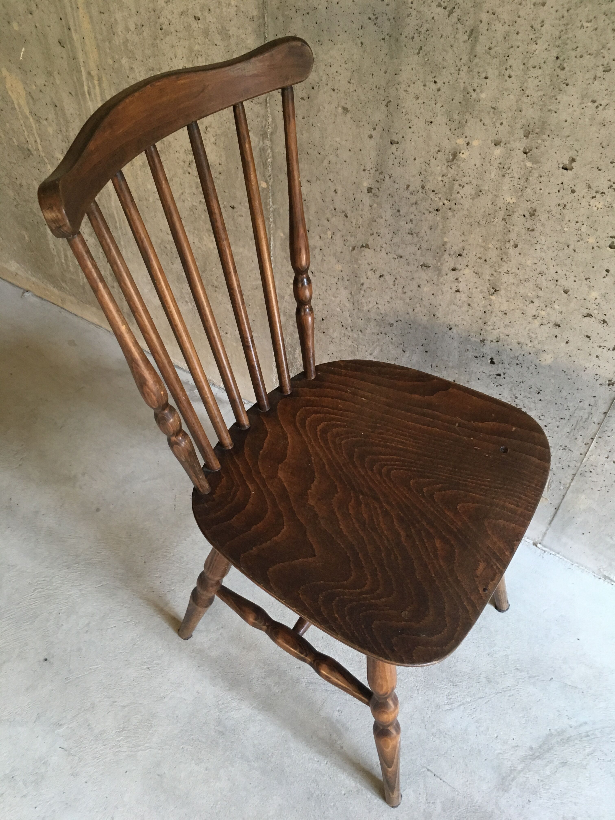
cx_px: 308
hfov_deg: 48.2
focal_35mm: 29
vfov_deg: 61.7
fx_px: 687
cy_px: 410
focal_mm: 4.15
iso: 160
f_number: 2.2
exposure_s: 1/33
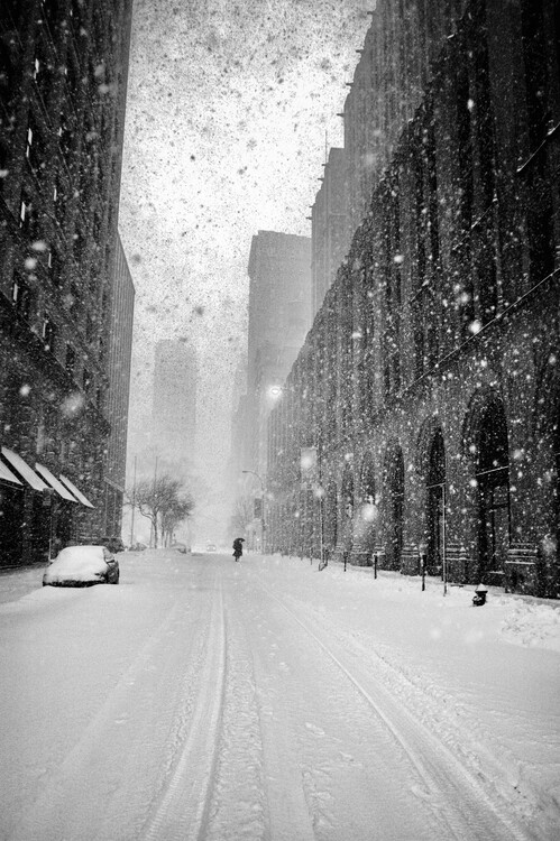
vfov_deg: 62.0
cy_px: 420
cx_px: 280
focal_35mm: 30
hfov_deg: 43.6
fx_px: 701
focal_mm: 20
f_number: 2.8
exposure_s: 1/250
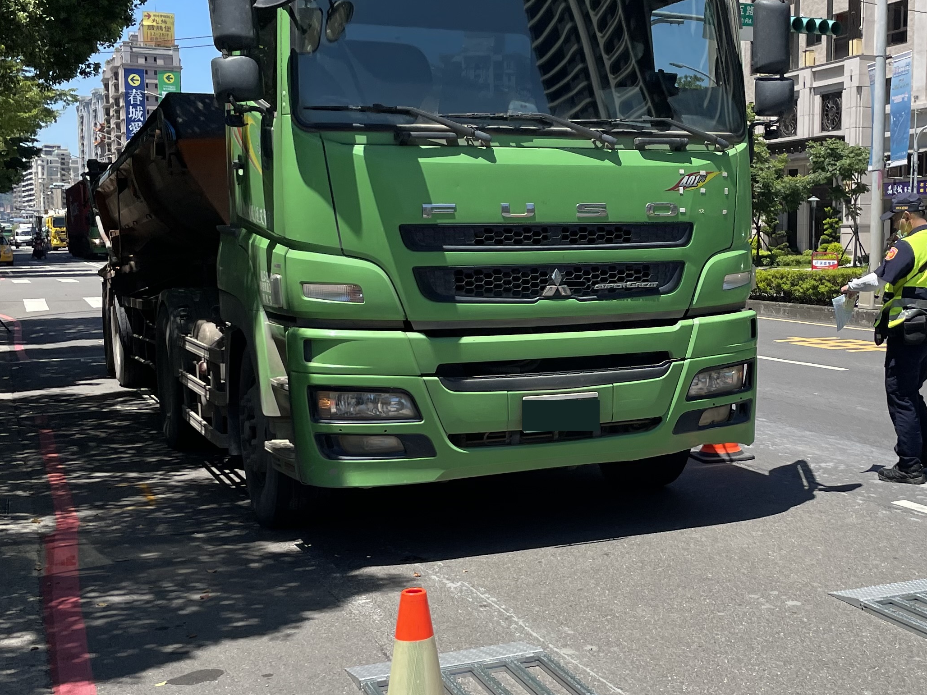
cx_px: 691
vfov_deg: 28.5
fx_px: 1366
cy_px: 391
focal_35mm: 51
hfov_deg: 36.6
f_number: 1.6
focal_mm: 4.2
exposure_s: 1/2353
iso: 32
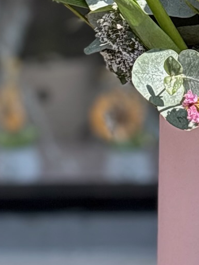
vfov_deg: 9.4
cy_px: -56
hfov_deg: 7.1
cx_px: 269
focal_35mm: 208
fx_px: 1594
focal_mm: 5.96
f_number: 1.6
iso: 32
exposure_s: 1/1220
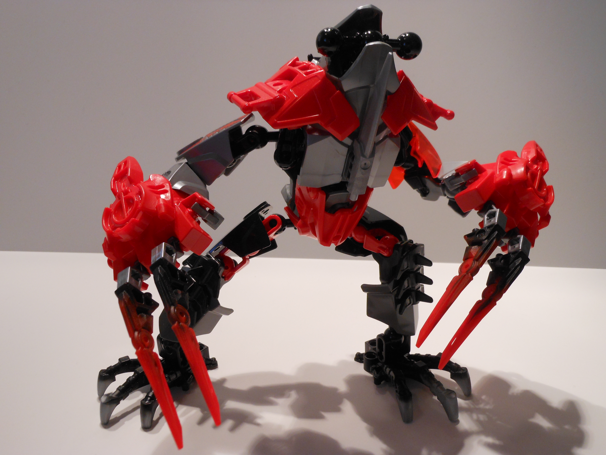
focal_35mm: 33
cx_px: 303
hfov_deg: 55.4
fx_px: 578
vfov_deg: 42.9
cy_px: 228
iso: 200
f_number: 4
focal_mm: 5.9
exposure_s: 1/30
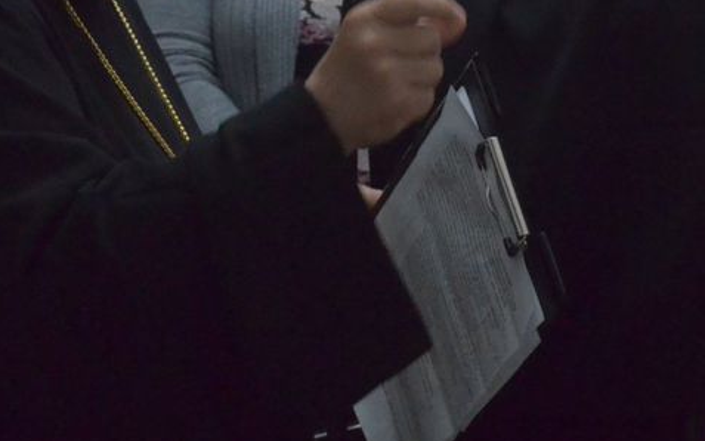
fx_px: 3131
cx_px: 418
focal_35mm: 163
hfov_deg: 12.8
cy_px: -105
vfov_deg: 8.0
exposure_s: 1/125
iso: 3200
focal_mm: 34
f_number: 4.2
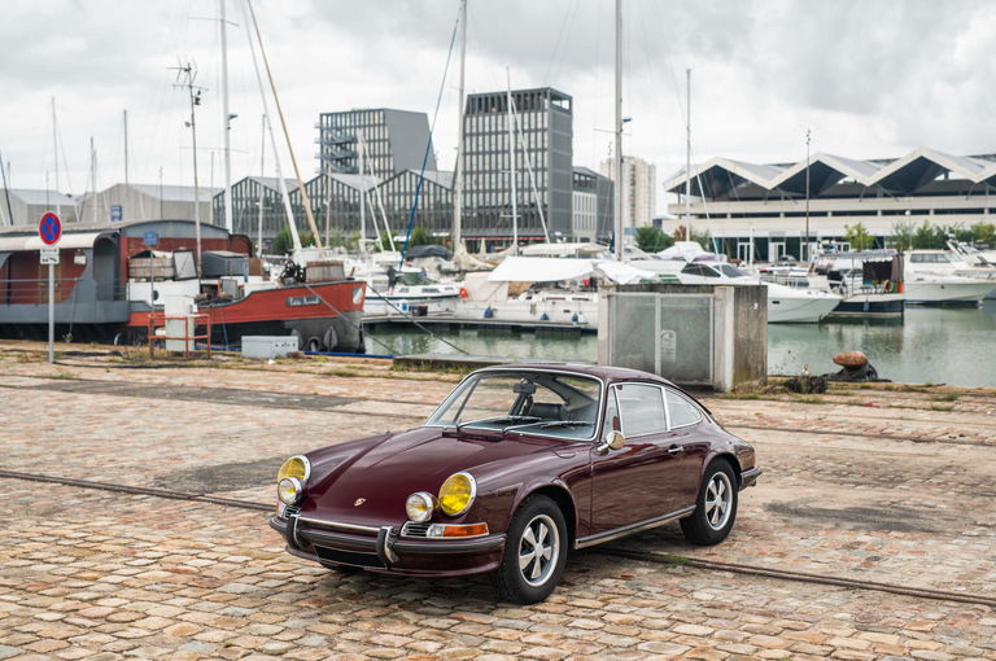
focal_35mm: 50
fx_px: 1382
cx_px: 498
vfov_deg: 26.9
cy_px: 330
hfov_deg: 39.6
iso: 160
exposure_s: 1/100
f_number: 4
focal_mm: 50
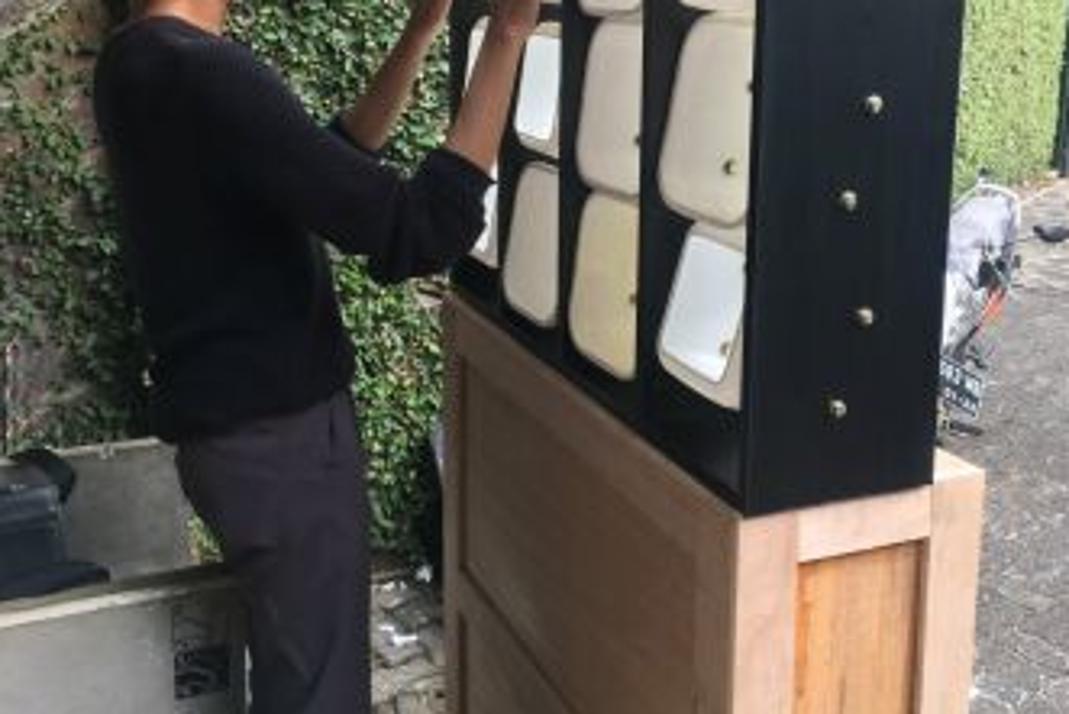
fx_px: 1218
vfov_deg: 32.2
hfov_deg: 47.4
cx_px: 539
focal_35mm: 41
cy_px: 204
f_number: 2.2
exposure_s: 1/100
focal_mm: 4.15
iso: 32
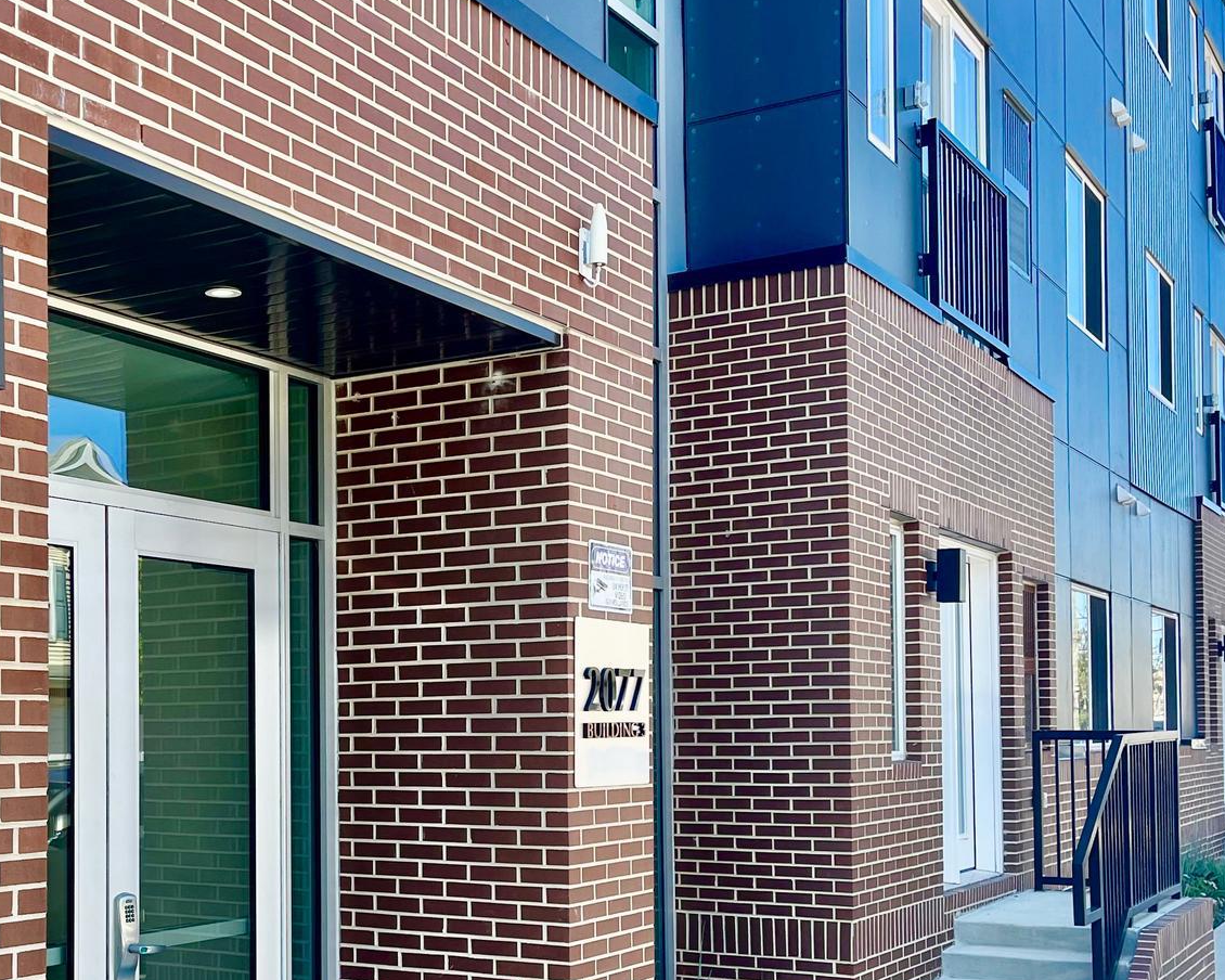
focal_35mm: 46
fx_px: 1668
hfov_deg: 39.7
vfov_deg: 32.3
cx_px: 372
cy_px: 697
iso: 50
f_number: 1.6
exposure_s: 1/583
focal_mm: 5.1
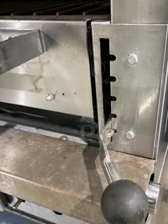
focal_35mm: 33
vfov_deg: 55.0
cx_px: 103
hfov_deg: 42.7
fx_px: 213
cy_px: 134
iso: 500
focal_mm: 4.25
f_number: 1.8
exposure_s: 1/46
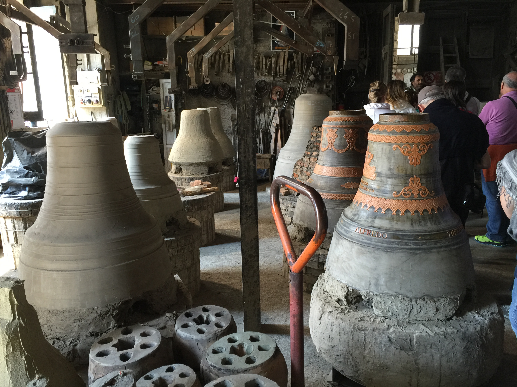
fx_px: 433
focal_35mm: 29
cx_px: 258
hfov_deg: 61.7
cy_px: 194
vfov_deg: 48.2
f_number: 2.2
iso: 50
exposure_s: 1/15
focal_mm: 4.15
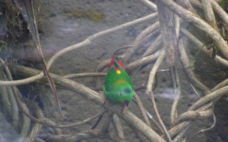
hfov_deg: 6.6
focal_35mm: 318
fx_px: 1976
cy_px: 93
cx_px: 103
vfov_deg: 4.1
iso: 800
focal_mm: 46.8
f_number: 5.9
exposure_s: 1/10
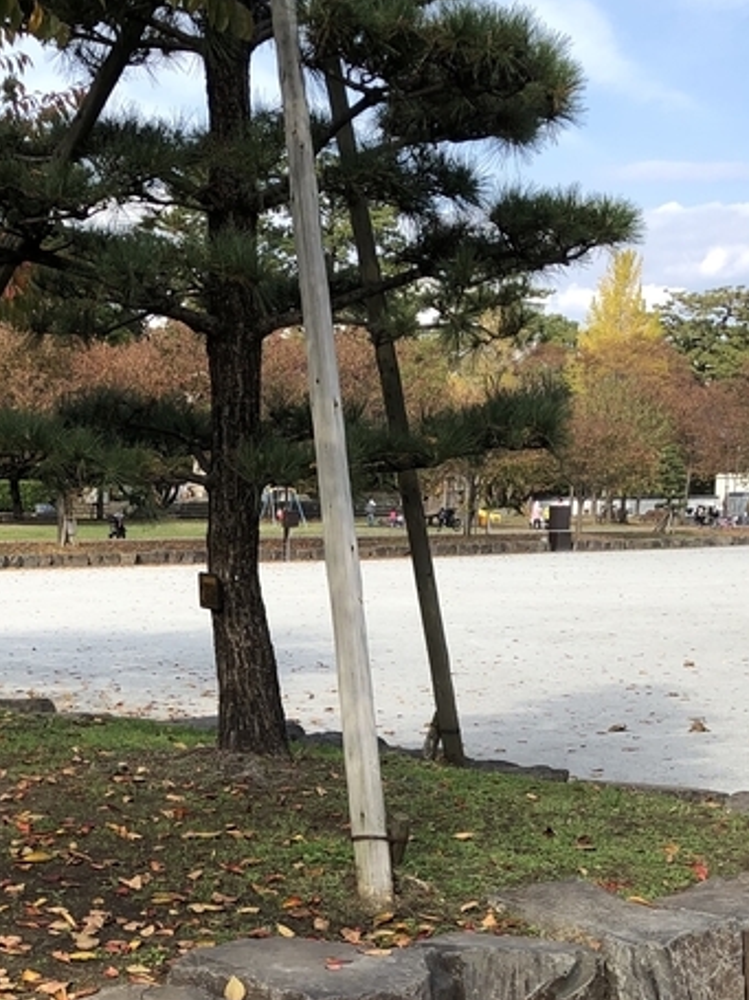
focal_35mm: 63
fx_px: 1818
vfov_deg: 29.1
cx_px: 167
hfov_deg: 23.0
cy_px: 958
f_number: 1.8
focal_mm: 3.99
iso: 20
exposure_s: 1/873
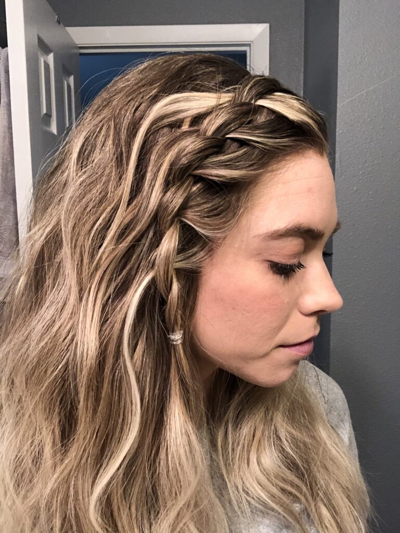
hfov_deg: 44.2
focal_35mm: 32
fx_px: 493
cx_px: 200
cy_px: 266
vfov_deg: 56.8
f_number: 2.2
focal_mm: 2.87
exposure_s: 1/60
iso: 250
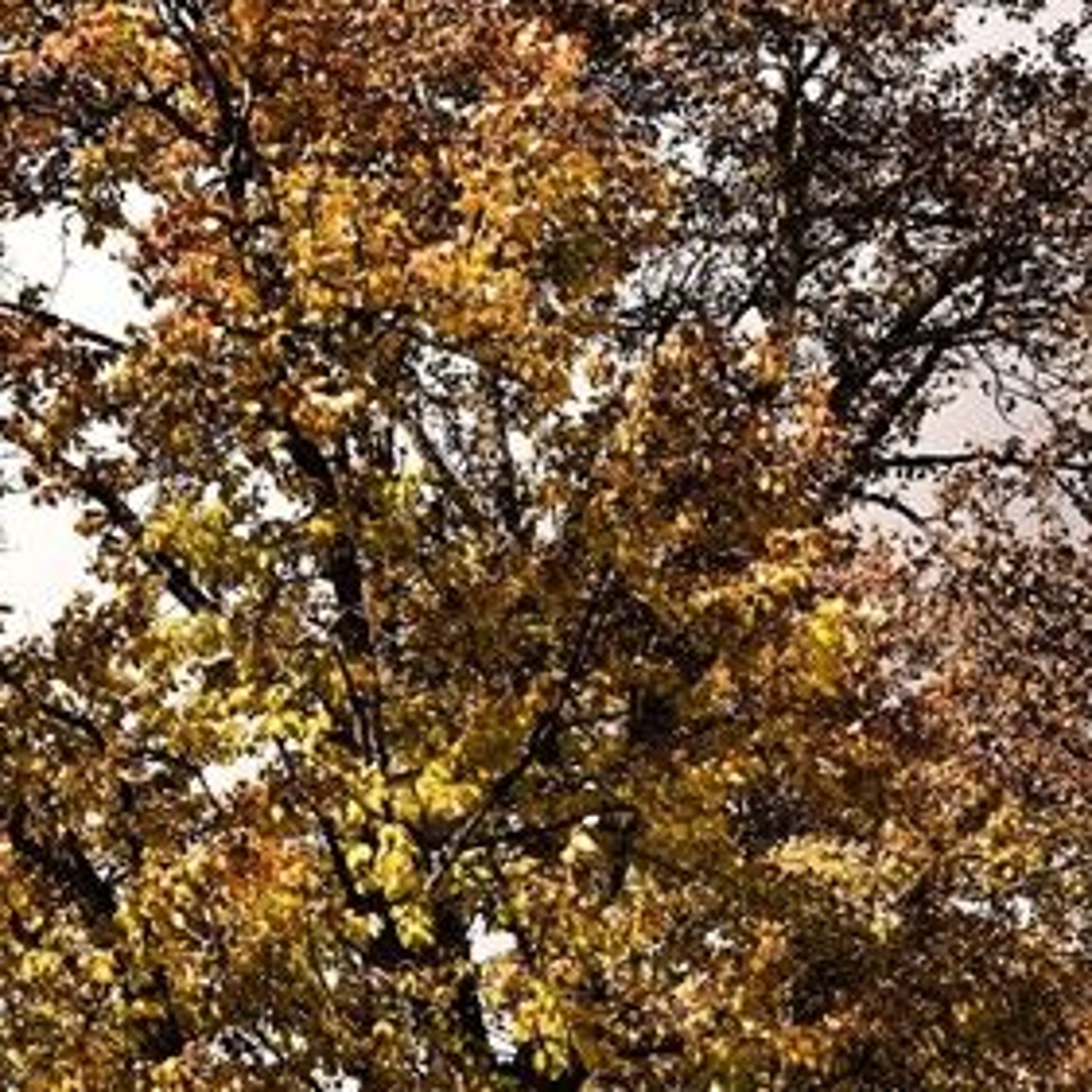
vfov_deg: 17.3
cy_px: 583
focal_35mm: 101
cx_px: 437
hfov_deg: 17.3
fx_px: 3589
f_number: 8
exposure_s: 1/200
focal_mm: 32.5
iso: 100
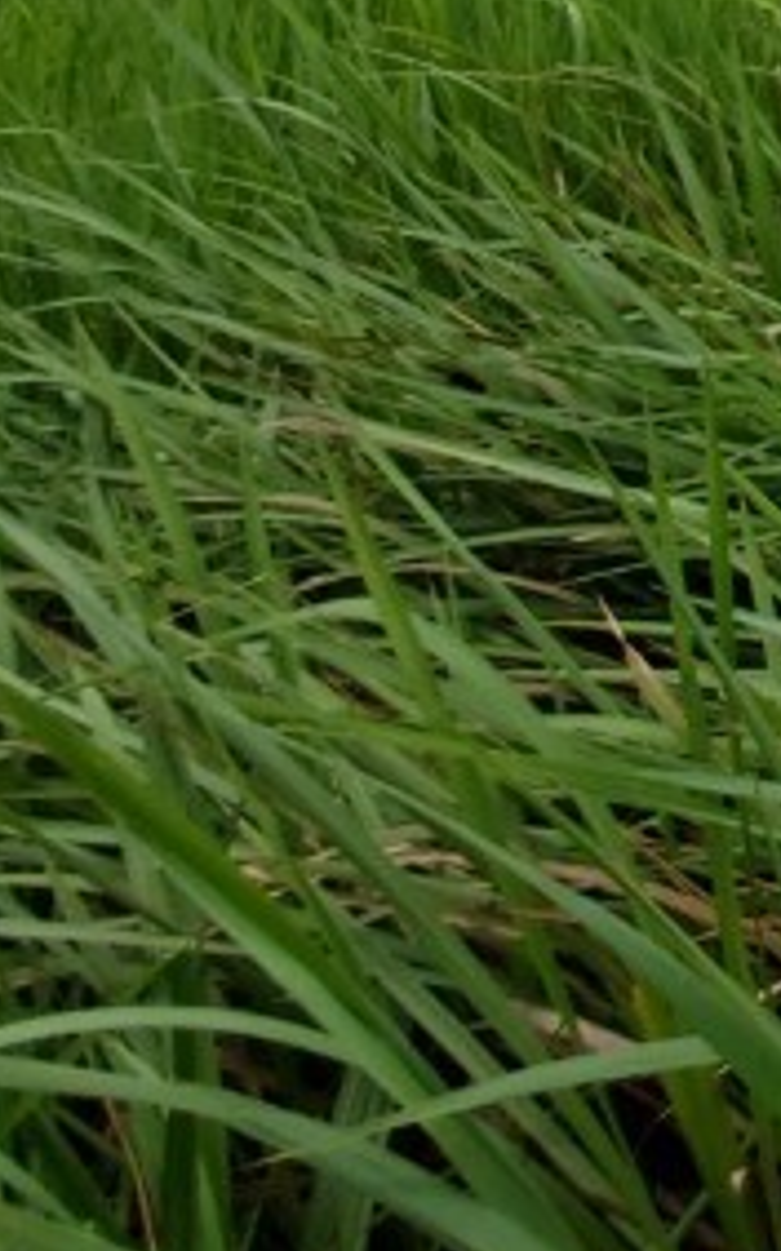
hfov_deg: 16.8
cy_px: -186
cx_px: 1677
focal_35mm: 50
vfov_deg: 33.9
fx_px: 1705
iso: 50
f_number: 2.2
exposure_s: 1/965
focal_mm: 1.8
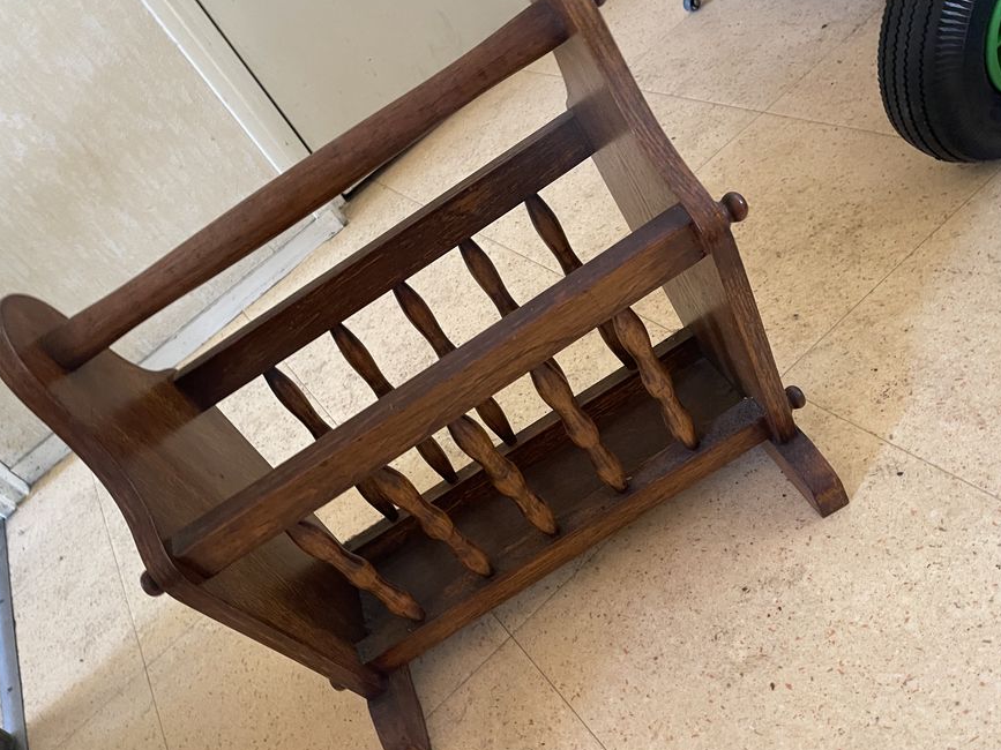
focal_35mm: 30
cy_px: 368
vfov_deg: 46.8
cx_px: 485
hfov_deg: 60.0
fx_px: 867
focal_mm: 5.1
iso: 500
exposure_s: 1/50
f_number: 1.6
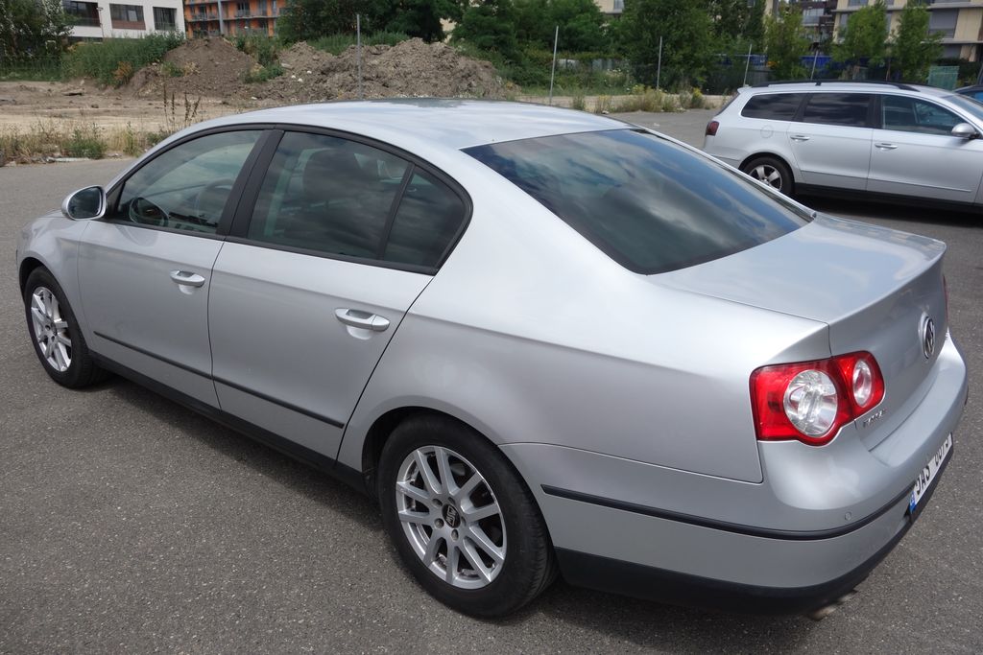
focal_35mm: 28
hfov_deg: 65.5
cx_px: 492
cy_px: 328
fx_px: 765
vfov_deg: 46.4
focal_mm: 10.4
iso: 125
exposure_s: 1/400
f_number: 5.6
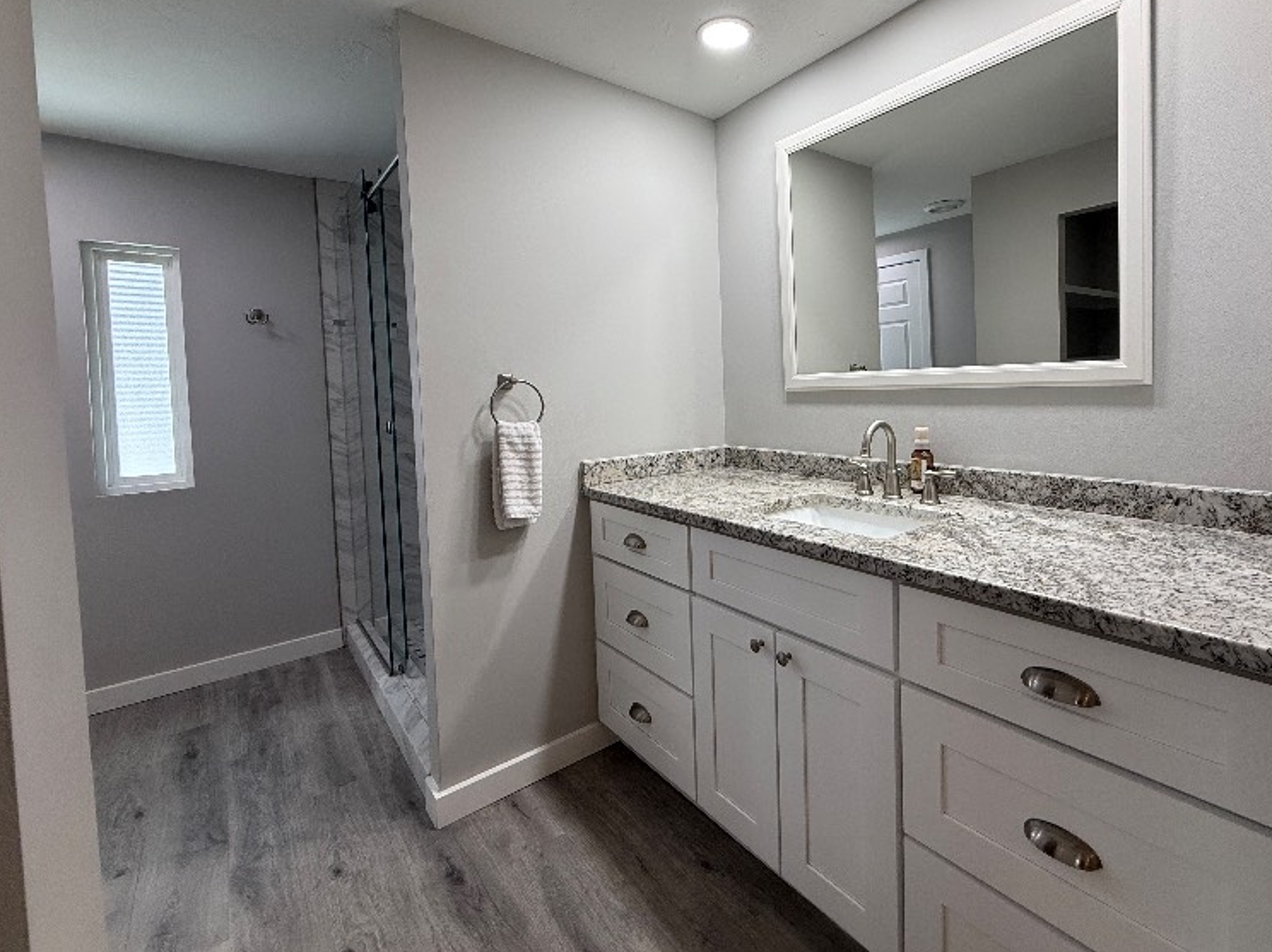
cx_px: 718
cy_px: 411
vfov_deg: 77.6
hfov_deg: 94.0
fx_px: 588
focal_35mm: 16
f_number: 2.2
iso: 125
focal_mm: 2.22
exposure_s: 1/120
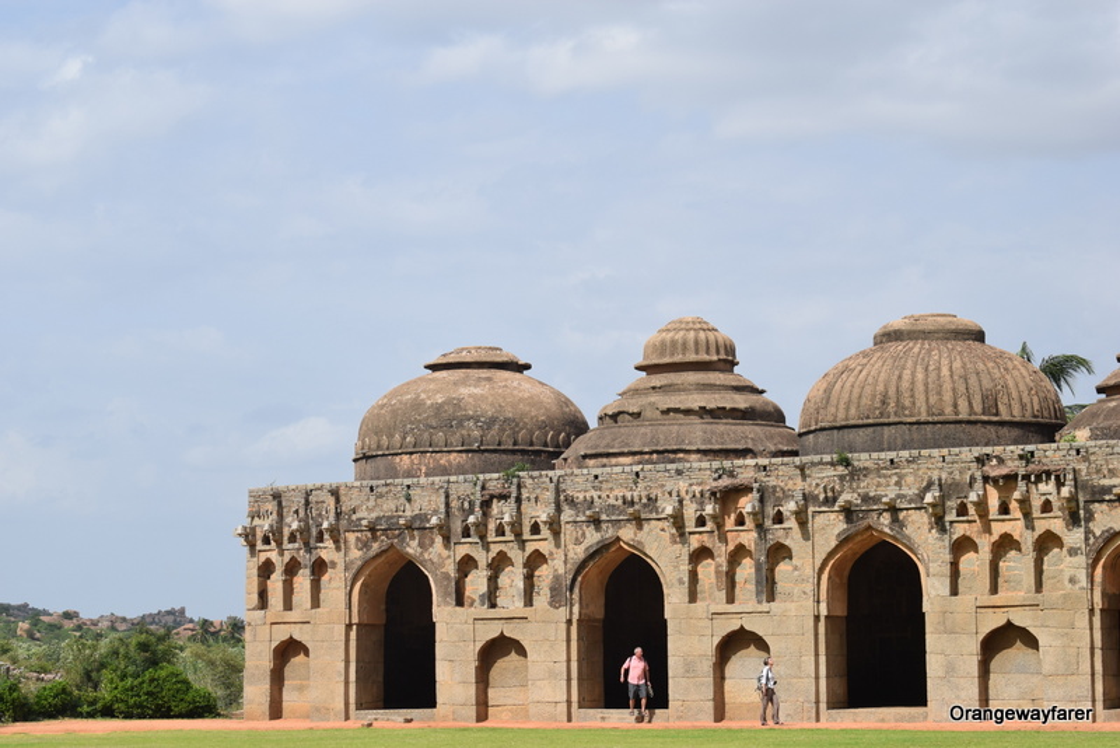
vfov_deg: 16.6
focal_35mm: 82
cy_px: 374
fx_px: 2567
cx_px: 560
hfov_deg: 24.6
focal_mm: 55
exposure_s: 1/400
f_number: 10
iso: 200
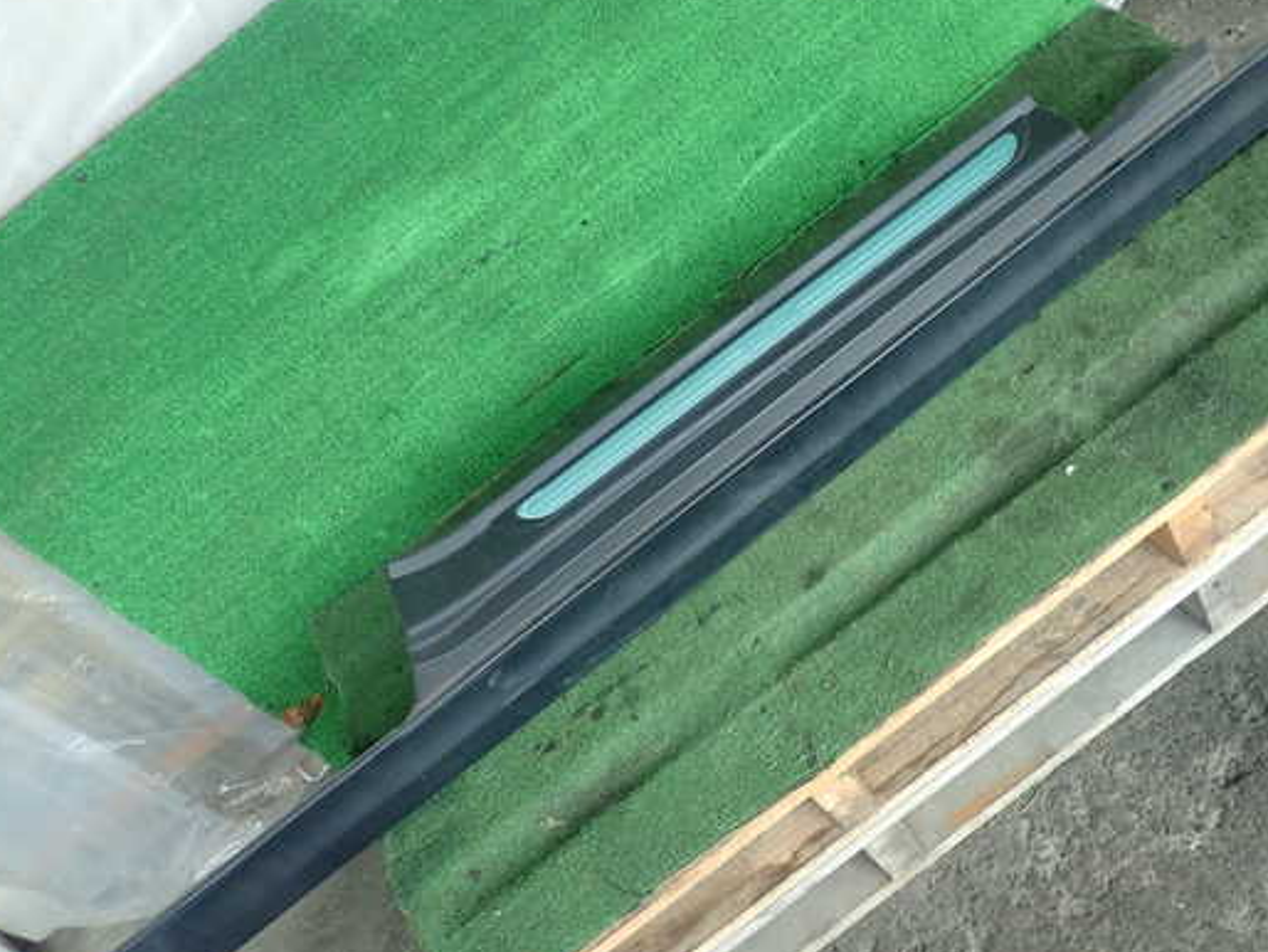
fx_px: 1283
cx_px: 708
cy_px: 478
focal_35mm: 35
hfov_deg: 52.5
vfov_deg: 40.7
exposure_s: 1/60
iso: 125
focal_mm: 5.5
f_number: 2.3
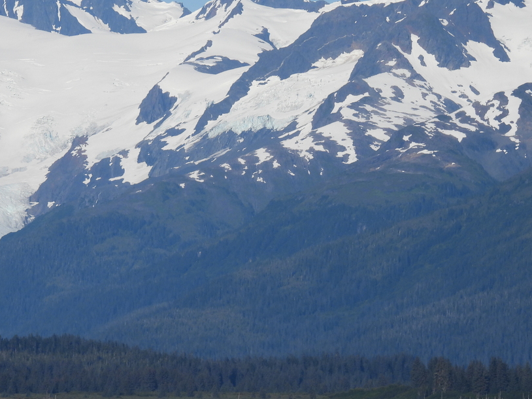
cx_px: 173
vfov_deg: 3.1
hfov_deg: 4.2
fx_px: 7252
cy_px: 219
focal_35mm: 472
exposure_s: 1/1600
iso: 100
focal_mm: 53.5
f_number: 5
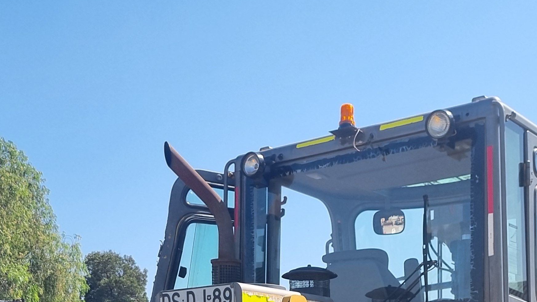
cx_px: 300
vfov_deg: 16.9
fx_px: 926
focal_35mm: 65
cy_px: 443
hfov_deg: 32.3
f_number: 1.8
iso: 50
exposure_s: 1/2004
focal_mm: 5.4
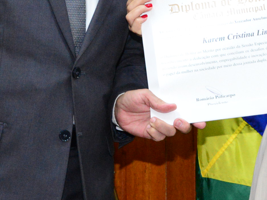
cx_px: 155
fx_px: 1311
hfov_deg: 11.6
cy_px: -2
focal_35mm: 170
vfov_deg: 8.7
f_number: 6.3
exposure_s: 1/60
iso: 6400
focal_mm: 55
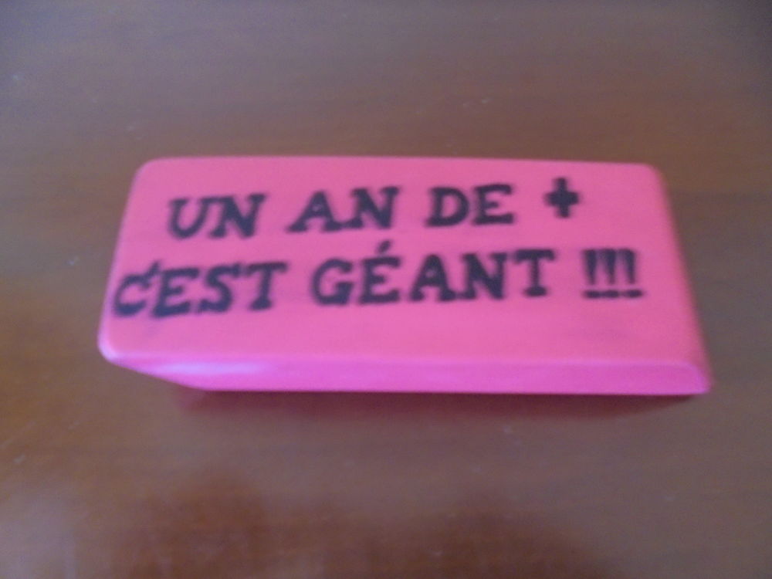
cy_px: 290
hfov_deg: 67.3
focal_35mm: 26
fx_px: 580
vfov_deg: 53.1
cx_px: 386
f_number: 3.5
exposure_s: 1/8
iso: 400
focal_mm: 4.6
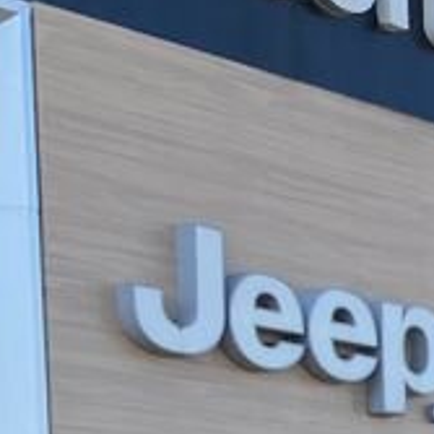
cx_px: 1162
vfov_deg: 10.8
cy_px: 777
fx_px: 2156
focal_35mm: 152
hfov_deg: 9.7
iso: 32
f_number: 1.8
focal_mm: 3.99
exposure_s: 1/571
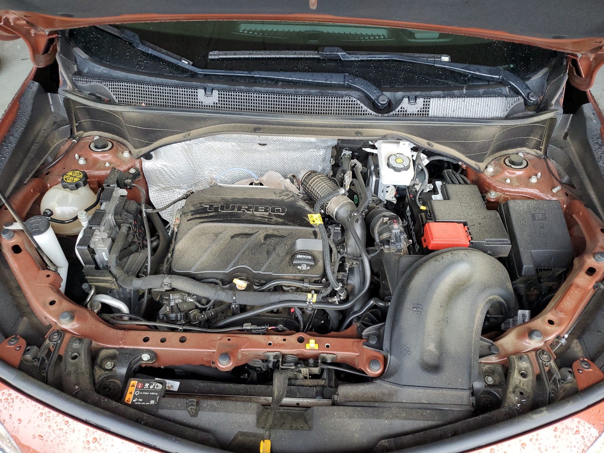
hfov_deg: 67.3
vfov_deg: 53.1
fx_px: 454
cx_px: 302
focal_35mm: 26
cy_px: 226
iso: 152
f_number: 1.5
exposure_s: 1/60.2
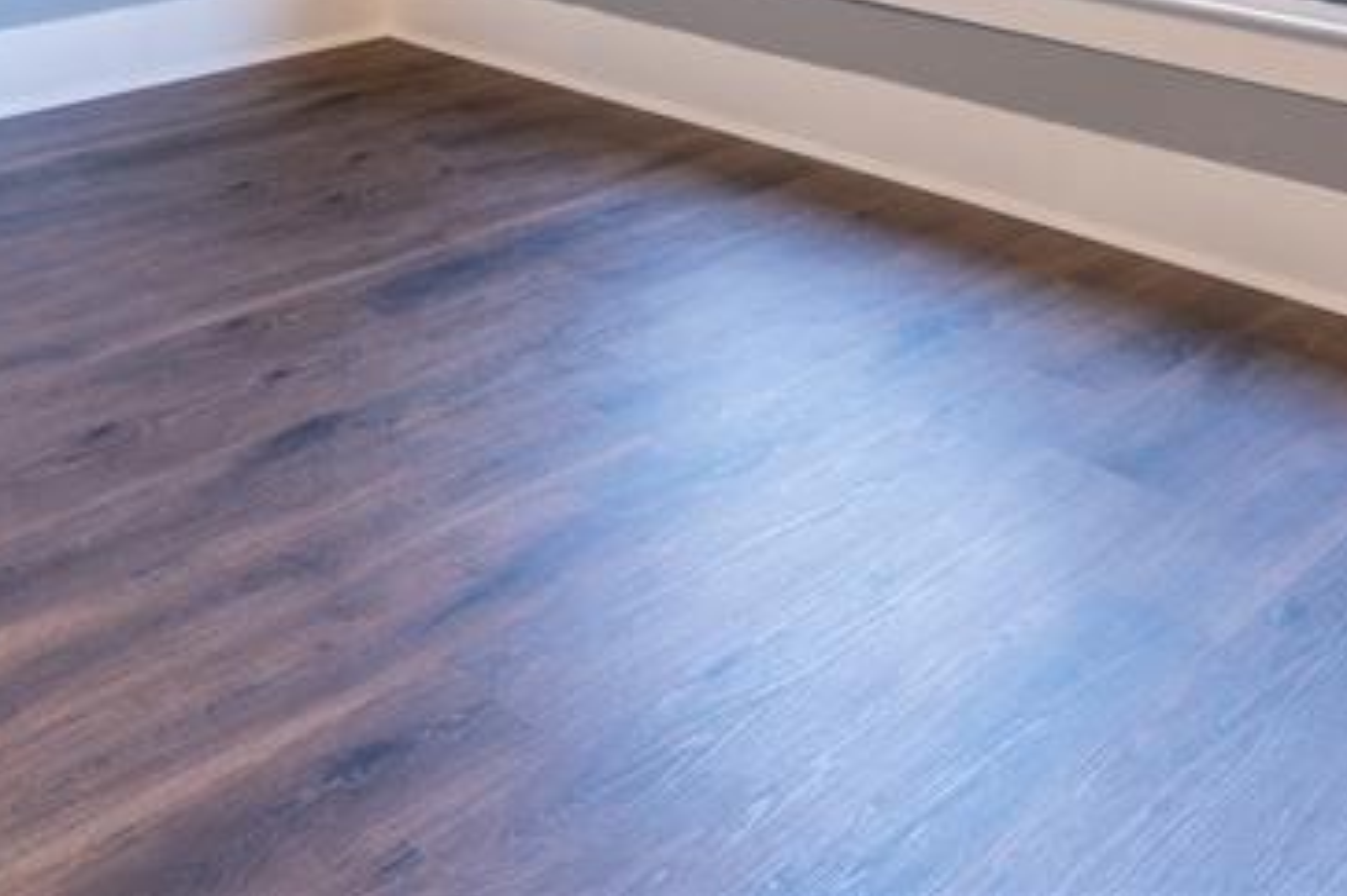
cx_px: 366
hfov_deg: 42.5
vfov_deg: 24.6
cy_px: -363
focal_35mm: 45
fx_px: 1682
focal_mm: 16
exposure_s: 1/15
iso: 100
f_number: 9
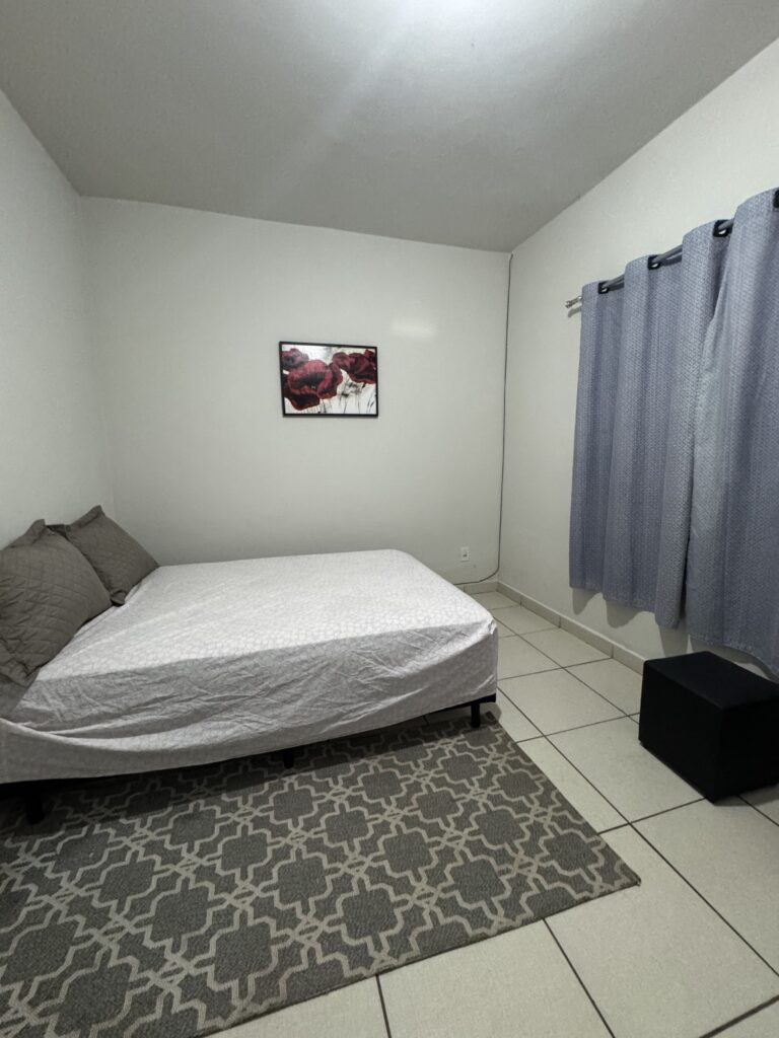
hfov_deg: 85.7
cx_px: 390
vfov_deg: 102.1
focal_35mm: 14
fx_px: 420
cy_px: 519
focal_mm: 2.22
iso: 640
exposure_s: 1/60
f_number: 2.2
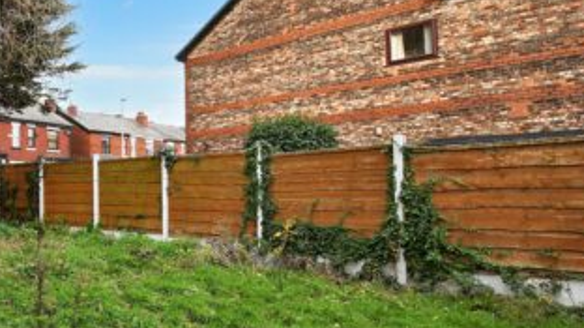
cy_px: 183
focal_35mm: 29
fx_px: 449
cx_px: 73
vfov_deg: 40.0
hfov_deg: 57.9
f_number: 7.1
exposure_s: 1/200
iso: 560
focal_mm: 10
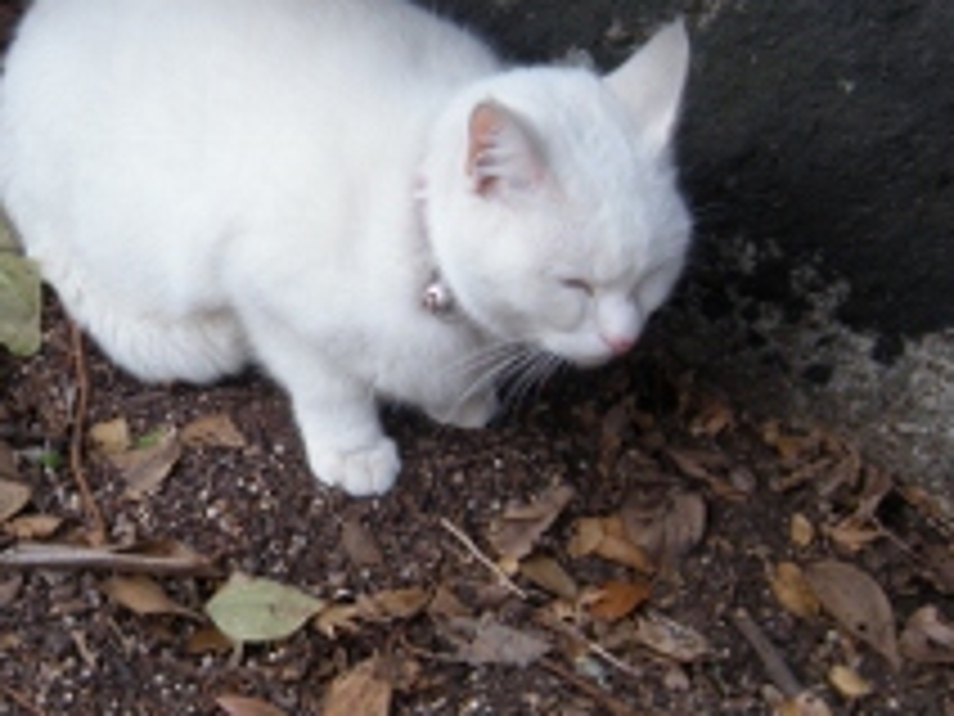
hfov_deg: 29.2
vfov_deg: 22.2
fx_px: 1819
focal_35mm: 66
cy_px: 266
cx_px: 338
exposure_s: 1/85.7
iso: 64
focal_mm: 5.9
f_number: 3.8
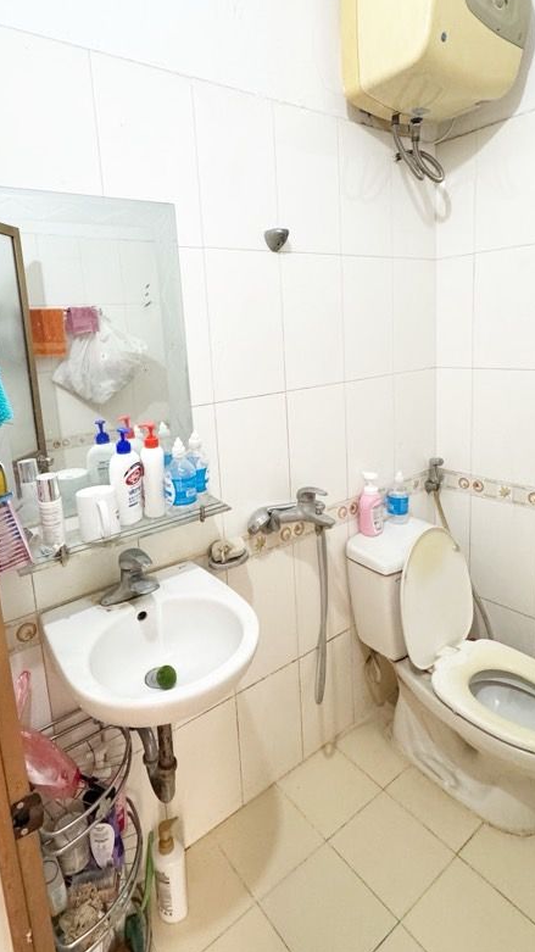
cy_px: 410
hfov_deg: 55.8
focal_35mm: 20
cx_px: 247
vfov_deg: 86.1
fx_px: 505
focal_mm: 2.22
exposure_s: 1/50
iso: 320
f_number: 2.2
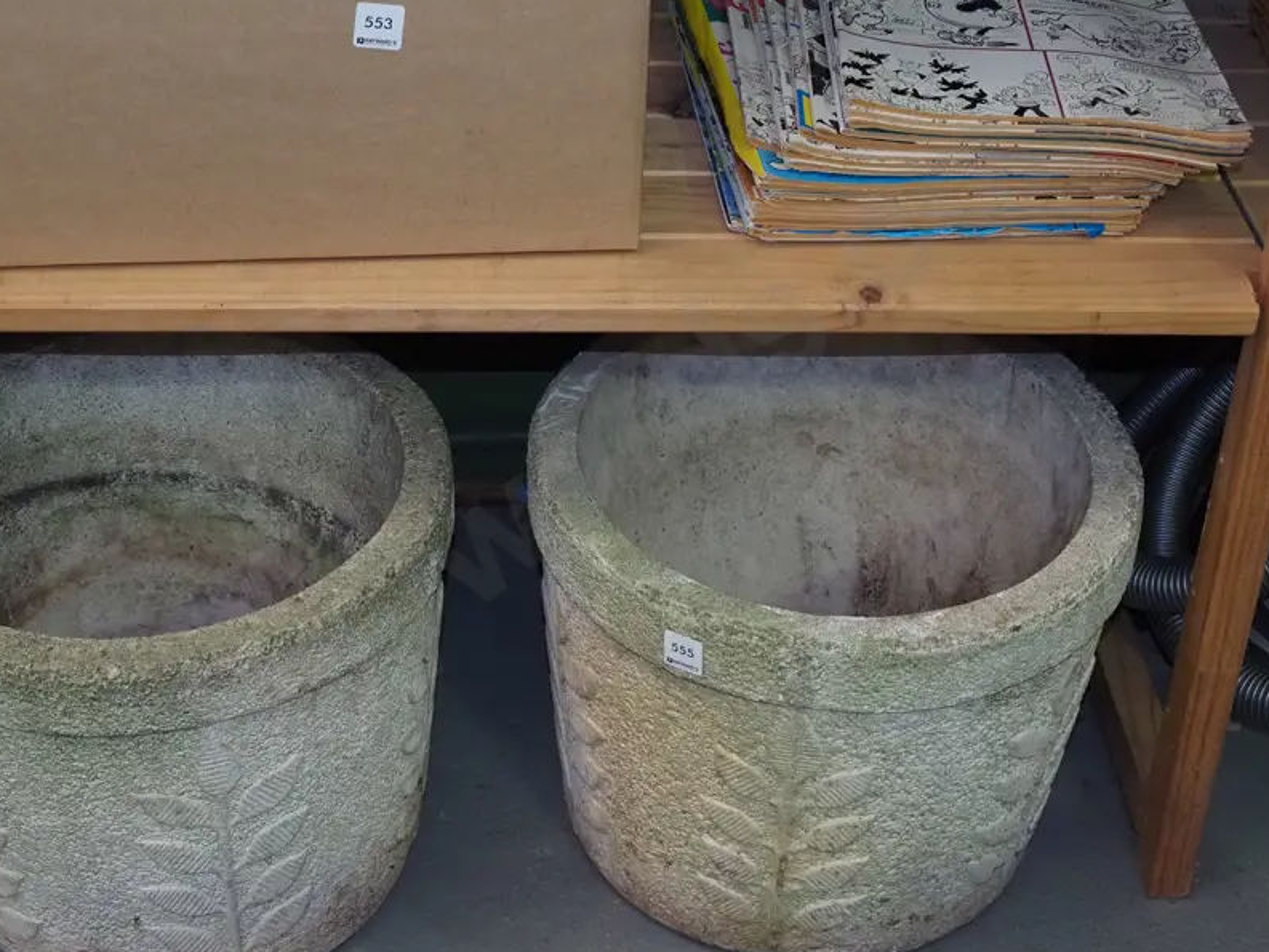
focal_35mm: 62
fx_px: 2273
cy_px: 522
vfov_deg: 23.6
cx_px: 522
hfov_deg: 31.1
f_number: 5.6
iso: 2000
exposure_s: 1/160
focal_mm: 24
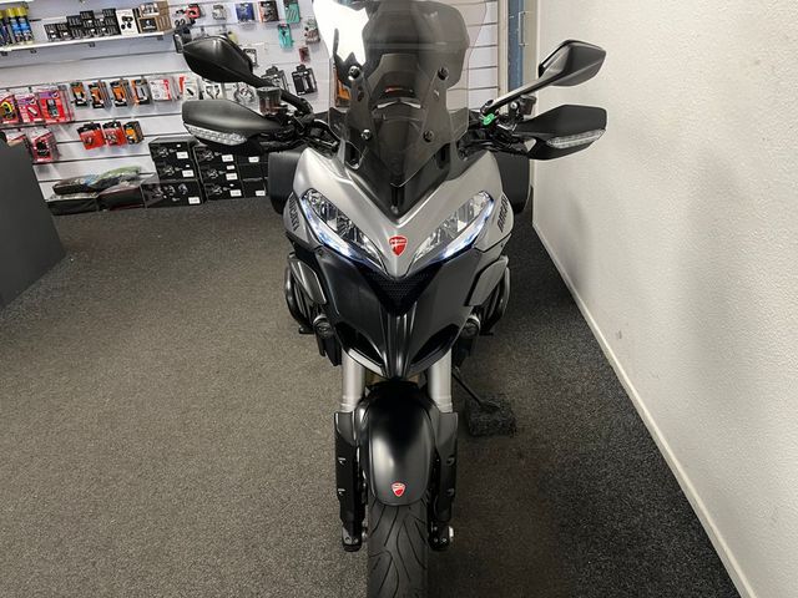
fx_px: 599
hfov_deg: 67.3
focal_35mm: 26
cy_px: 299
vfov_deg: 53.1
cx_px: 399
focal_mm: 5.1
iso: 160
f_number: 1.6
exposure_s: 1/50
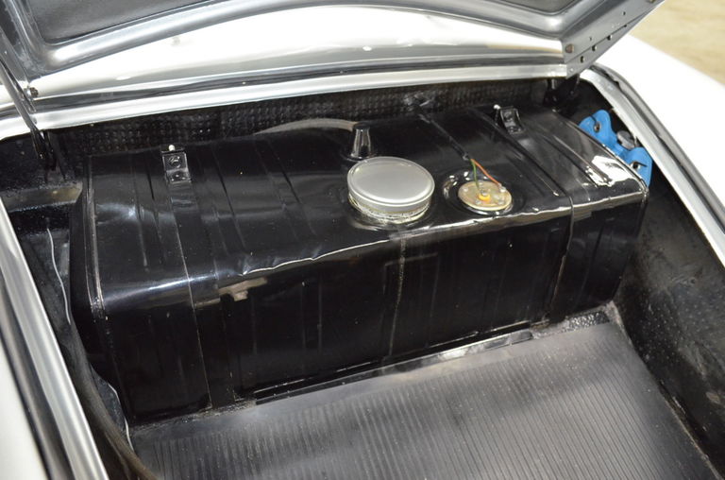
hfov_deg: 62.1
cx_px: 362
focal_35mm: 30
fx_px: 603
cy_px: 240
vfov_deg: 43.4
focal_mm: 20
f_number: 3.8
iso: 3200
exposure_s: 1/60
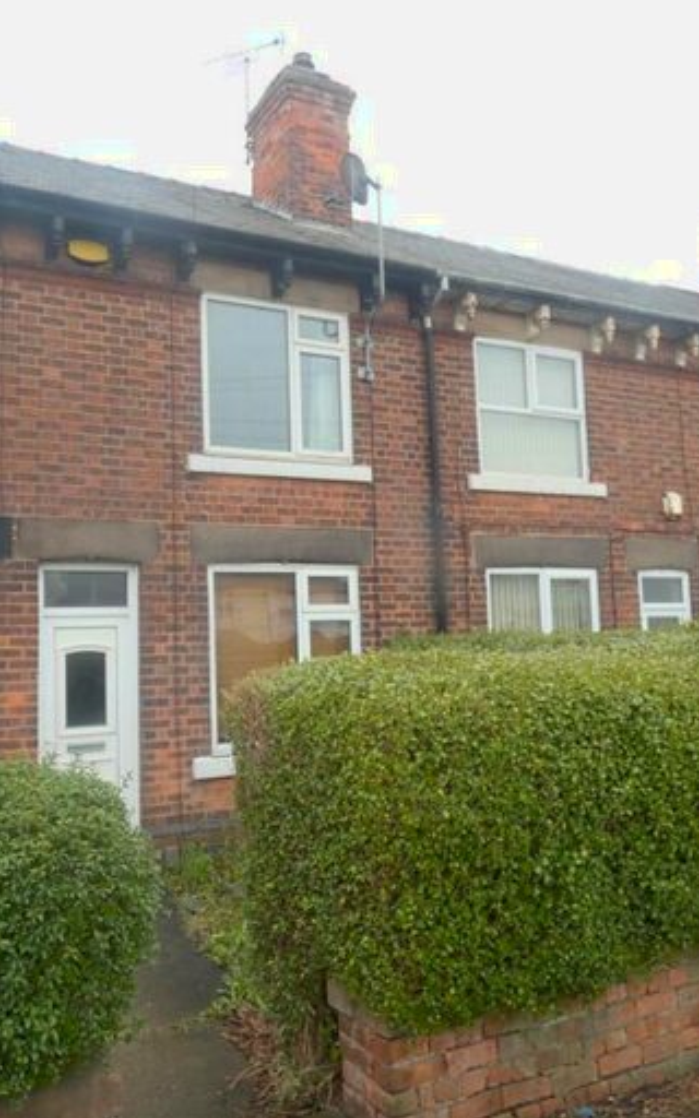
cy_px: 554
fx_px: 884
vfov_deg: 64.6
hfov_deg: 42.9
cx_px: 273
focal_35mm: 29
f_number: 2.8
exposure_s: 1/250
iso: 80
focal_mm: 3.6
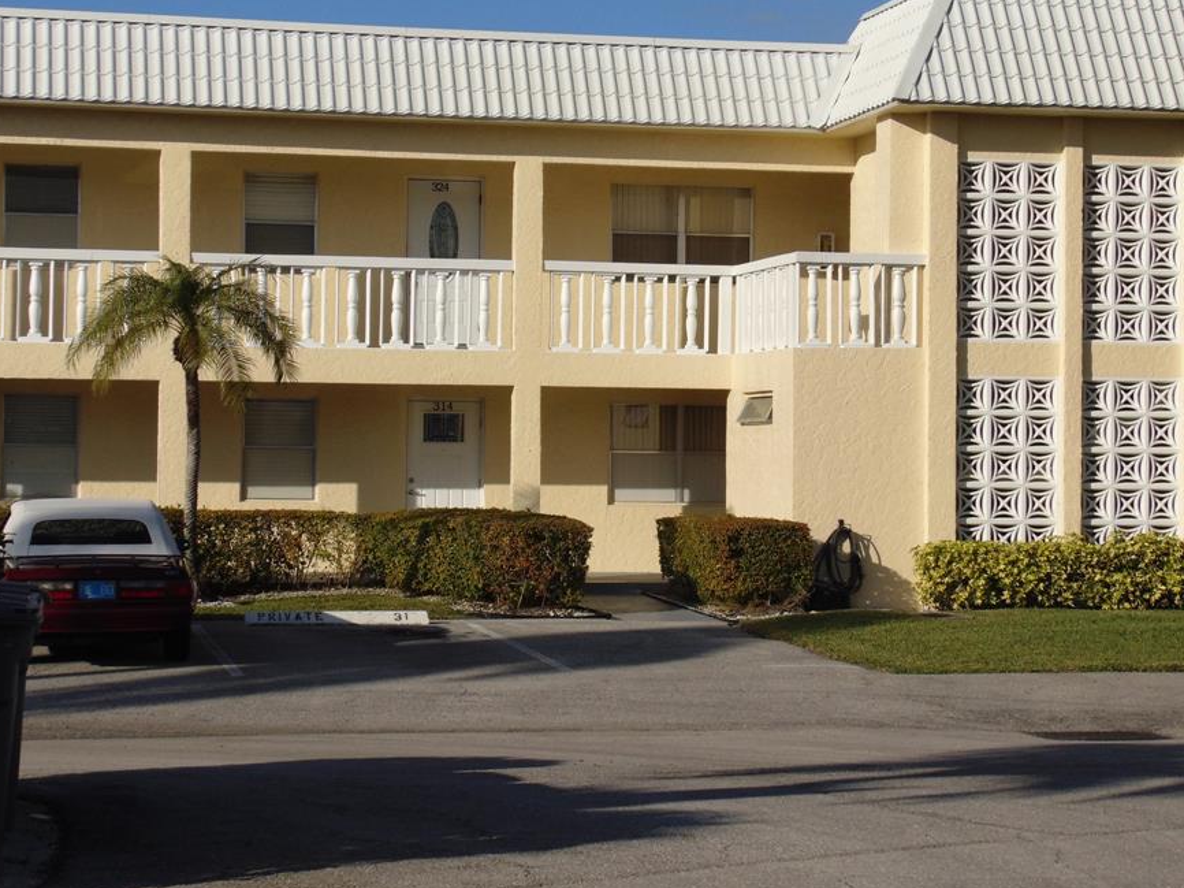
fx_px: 2872
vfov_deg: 17.6
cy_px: 391
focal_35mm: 84
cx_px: 595
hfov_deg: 23.3
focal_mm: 12.8
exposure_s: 1/320
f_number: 9.6
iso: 80
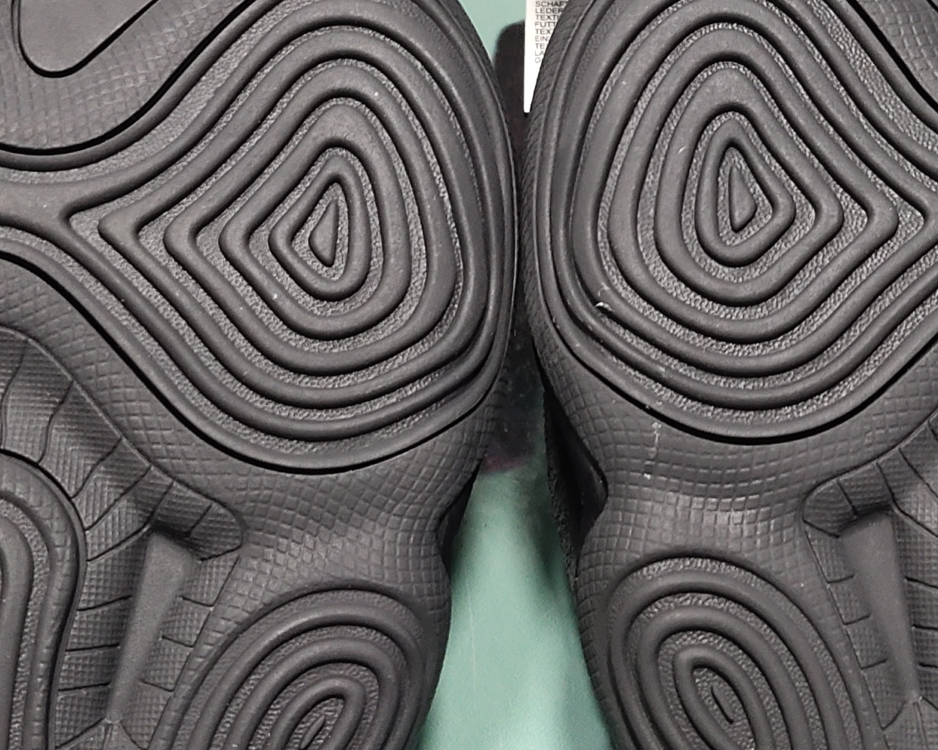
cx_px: 541
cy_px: 106
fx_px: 2637
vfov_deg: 16.0
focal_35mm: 95
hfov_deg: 20.2
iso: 145
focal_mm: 4.35
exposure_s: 1/100
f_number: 1.79
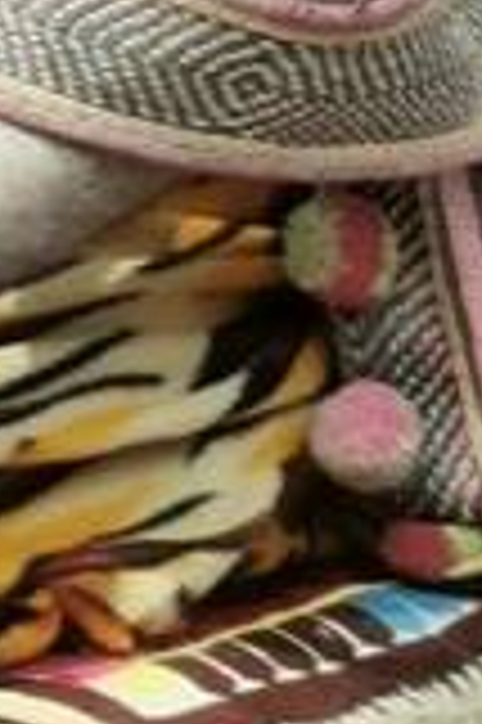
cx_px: -324
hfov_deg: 2.5
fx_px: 10847
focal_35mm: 539
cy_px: -670
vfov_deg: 3.8
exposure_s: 1/2571
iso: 50
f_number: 1.6
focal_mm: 5.56
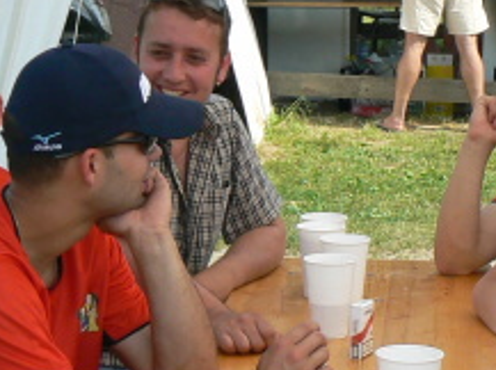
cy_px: 193
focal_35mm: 123
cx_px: 363
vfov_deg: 12.0
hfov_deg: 16.0
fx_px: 1760
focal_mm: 6
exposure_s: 1/320
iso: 80
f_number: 5.6
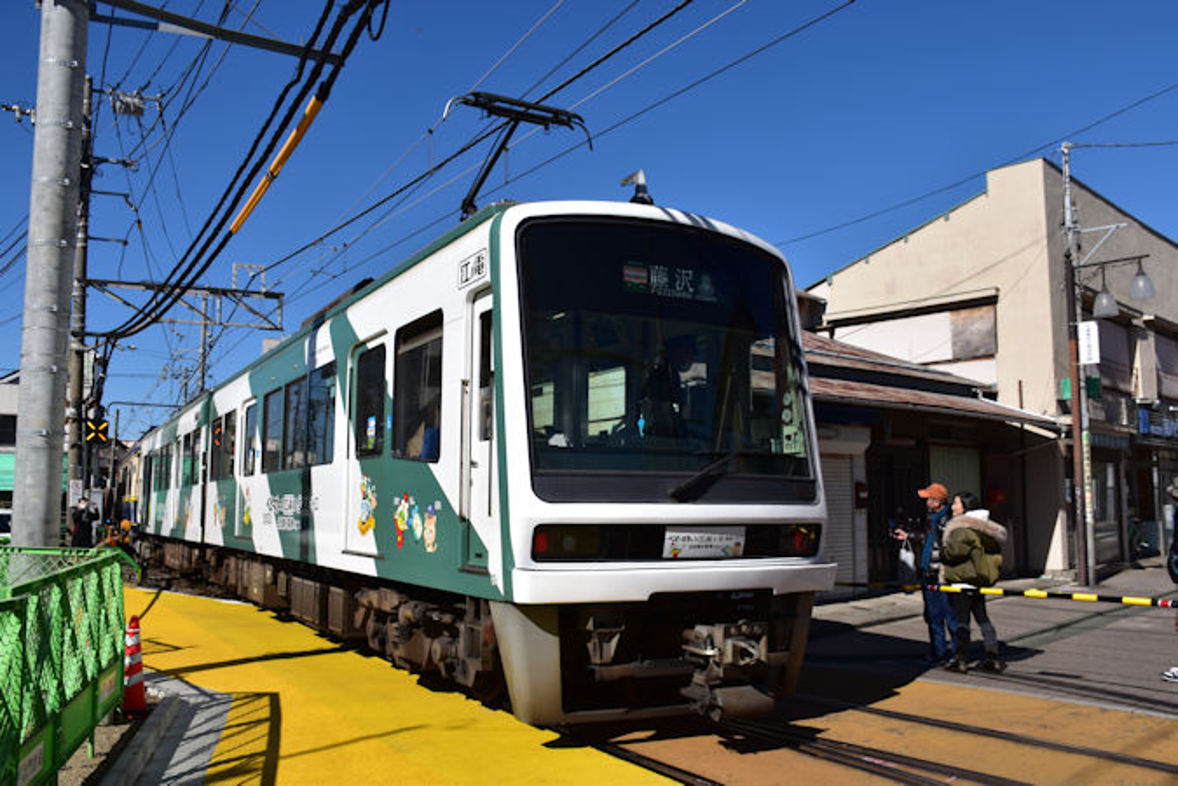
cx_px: 589
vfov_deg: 43.6
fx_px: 982
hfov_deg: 61.9
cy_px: 393
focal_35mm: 30
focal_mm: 20
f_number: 8
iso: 200
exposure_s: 1/800
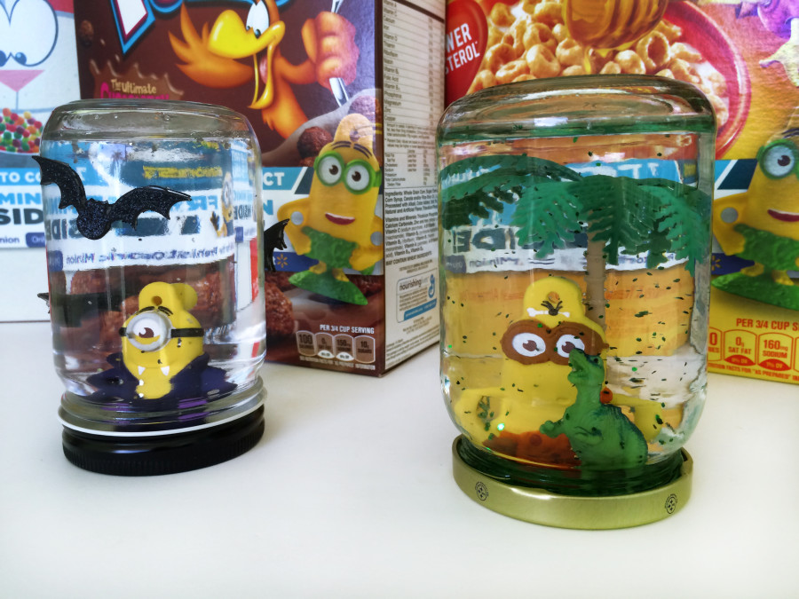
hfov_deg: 61.7
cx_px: 400
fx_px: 669
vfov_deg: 48.2
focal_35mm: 29
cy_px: 300
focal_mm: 4.15
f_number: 2.2
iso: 32
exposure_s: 1/40
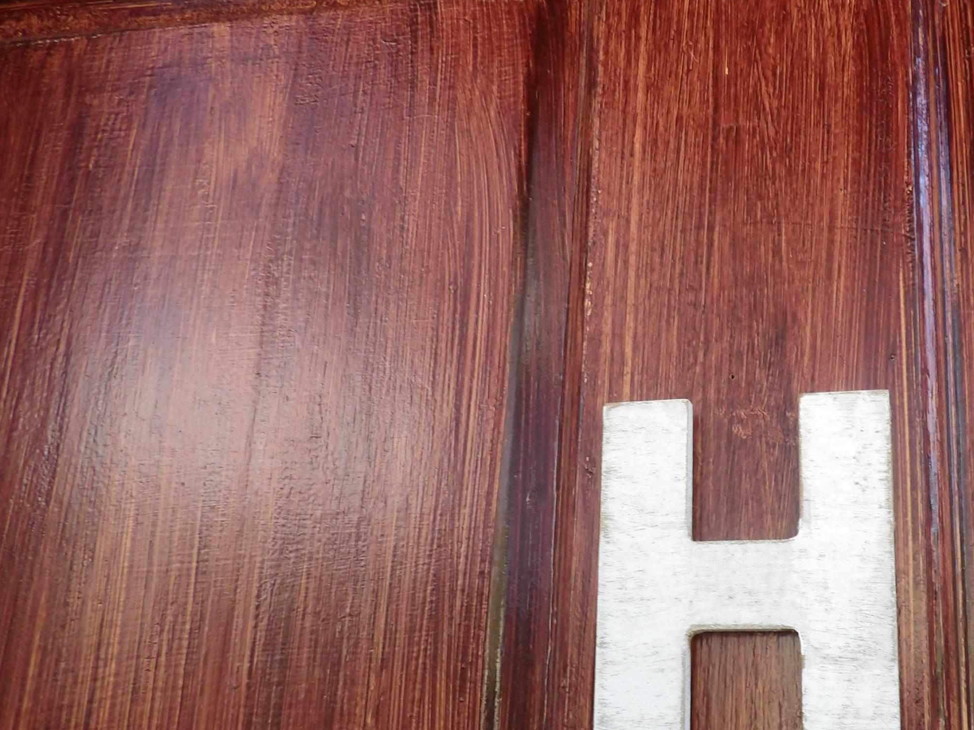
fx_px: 1041
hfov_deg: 48.6
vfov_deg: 38.4
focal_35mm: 37
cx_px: 706
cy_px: 451
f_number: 3.2
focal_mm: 4.3
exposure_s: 1/28
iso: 200
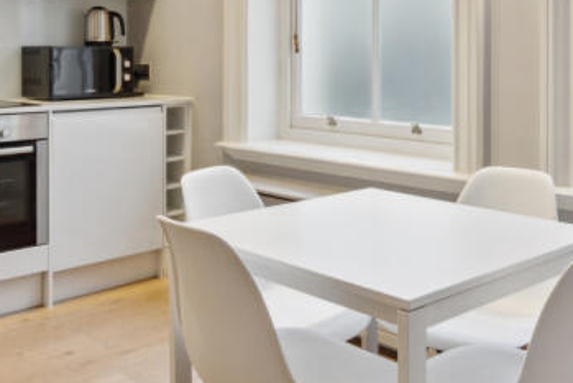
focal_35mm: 47
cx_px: 279
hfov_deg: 41.9
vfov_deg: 28.0
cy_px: 67
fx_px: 748
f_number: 11
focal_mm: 16
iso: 500
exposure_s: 1/8
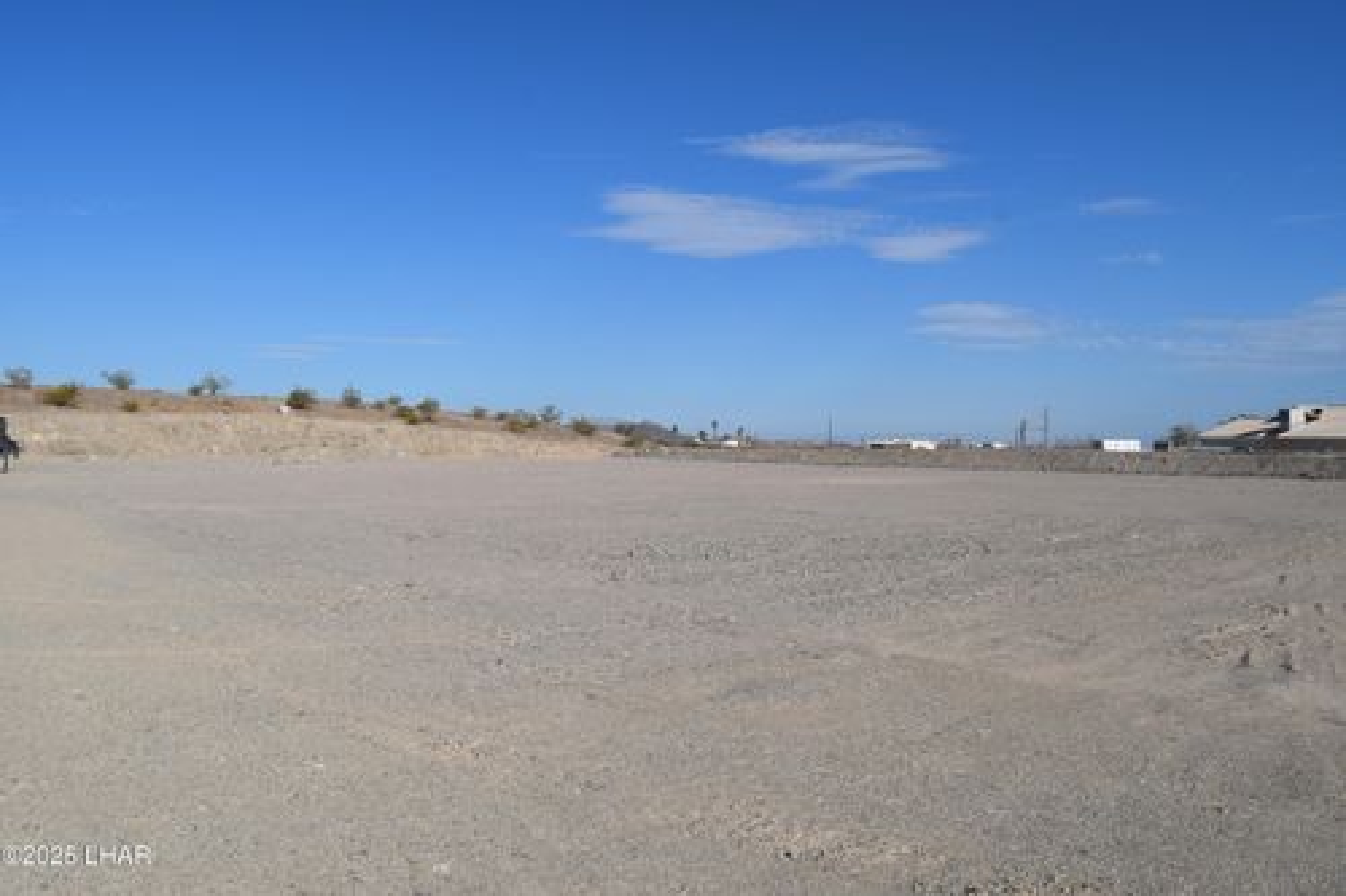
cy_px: 448
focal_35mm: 27
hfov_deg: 67.4
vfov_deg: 47.9
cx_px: 673
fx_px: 1009
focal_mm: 18
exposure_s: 1/500
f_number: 11
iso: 200
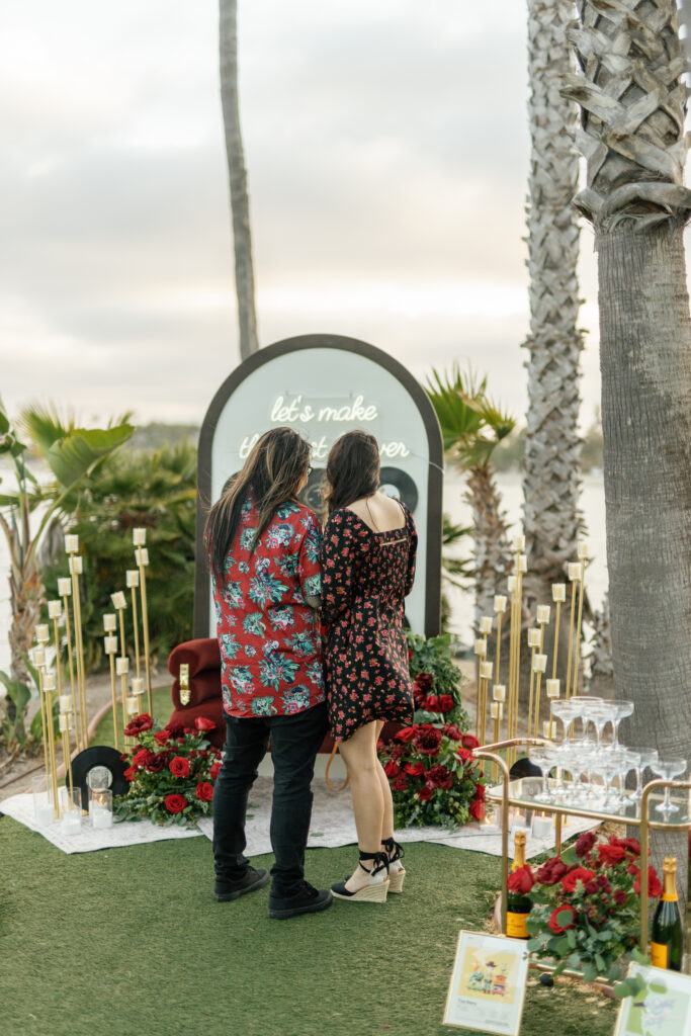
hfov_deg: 27.0
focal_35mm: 50
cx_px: 346
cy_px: 518
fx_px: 1439
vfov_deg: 39.6
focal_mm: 50
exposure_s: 1/2500
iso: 400
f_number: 1.4
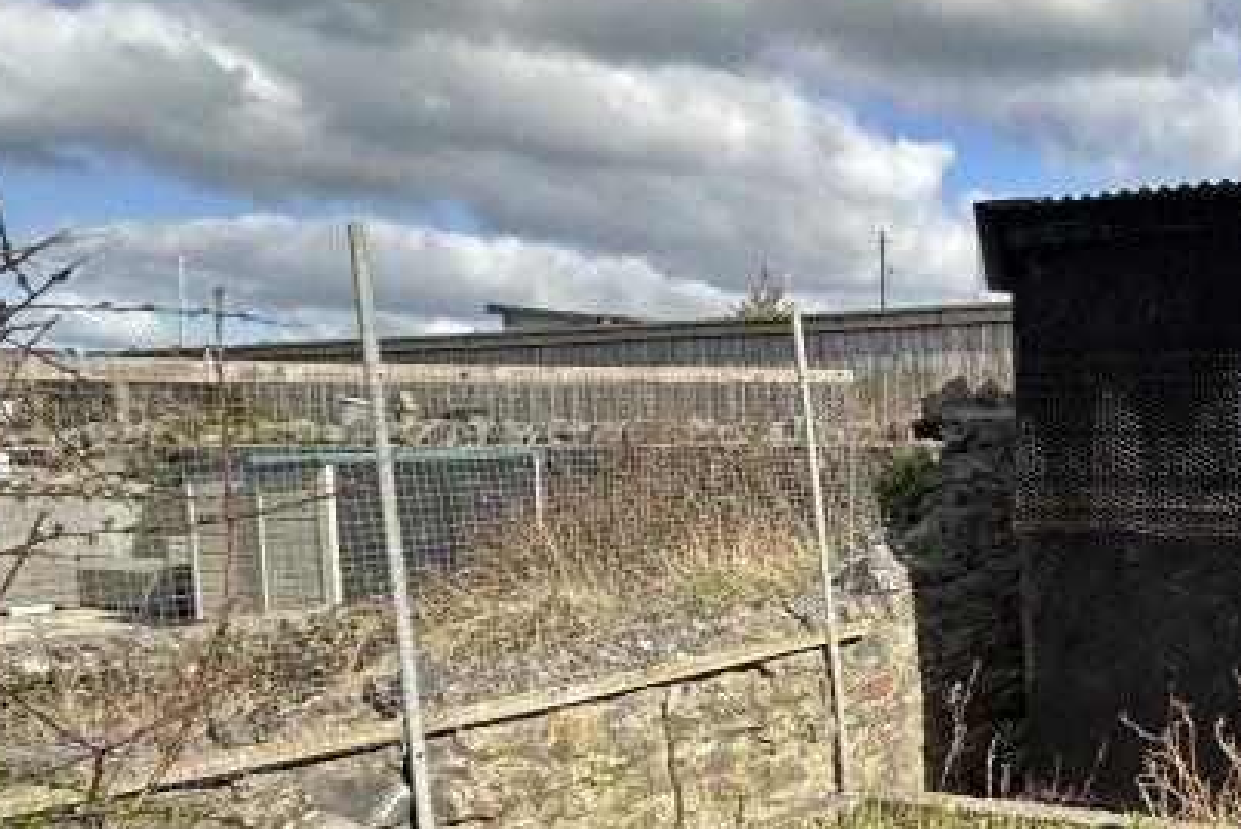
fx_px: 1276
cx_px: 1386
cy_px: 496
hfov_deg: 40.9
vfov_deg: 35.8
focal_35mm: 37
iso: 40
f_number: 2.2
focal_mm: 2.22
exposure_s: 1/785
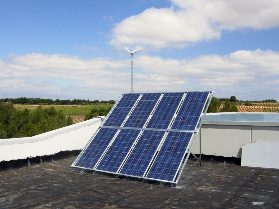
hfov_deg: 51.4
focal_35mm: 36
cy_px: 104
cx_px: 140
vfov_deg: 39.7
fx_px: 290
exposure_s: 1/279
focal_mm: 7.5
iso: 50
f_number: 6.8
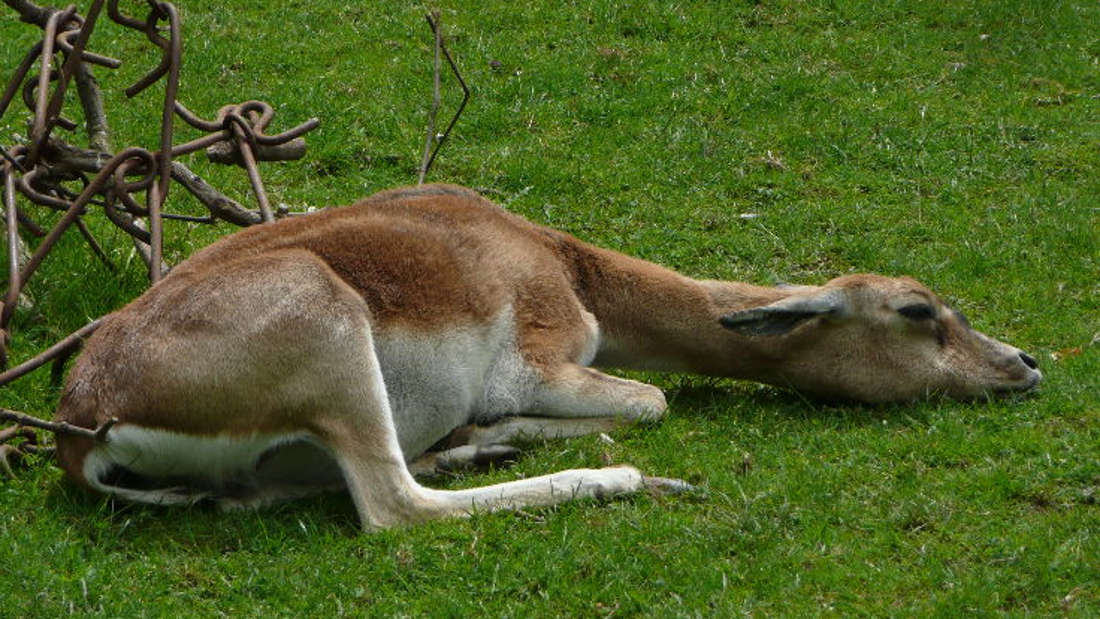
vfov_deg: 7.9
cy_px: 334
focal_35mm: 154
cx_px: 550
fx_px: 4492
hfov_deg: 14.0
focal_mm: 23.1
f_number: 4.8
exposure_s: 1/400
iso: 100
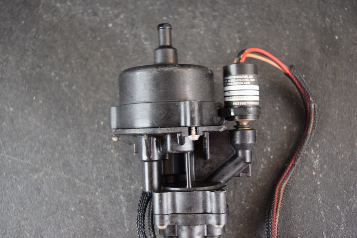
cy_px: 119
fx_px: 402
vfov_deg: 33.0
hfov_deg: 47.9
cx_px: 178
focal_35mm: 40
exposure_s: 1/125
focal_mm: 27
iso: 800
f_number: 4.5
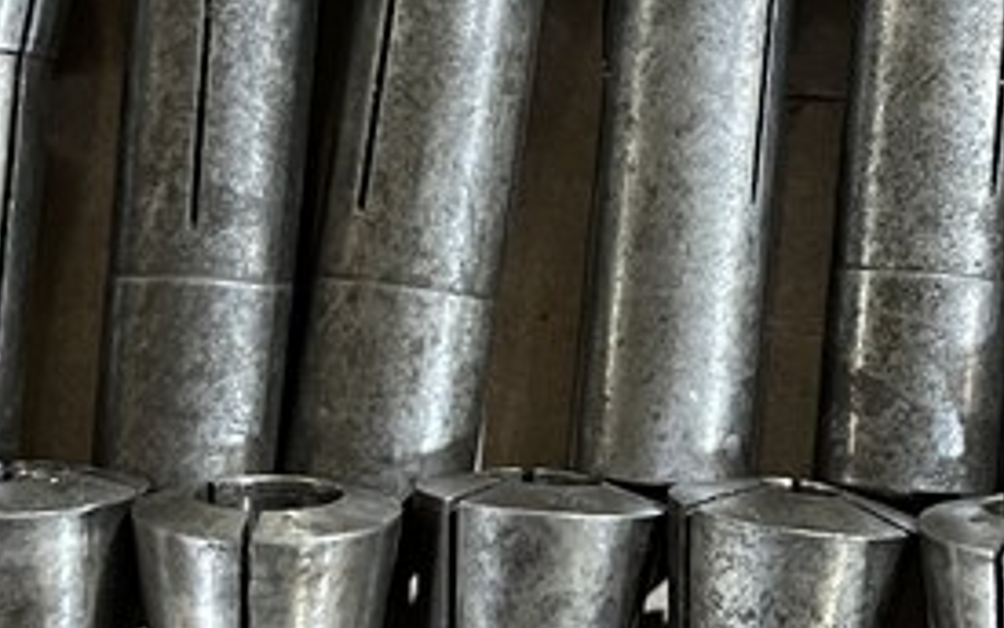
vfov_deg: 11.5
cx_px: 862
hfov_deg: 18.2
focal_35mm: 113
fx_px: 3093
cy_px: 77
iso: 400
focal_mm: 5.1
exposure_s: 1/40
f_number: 1.6
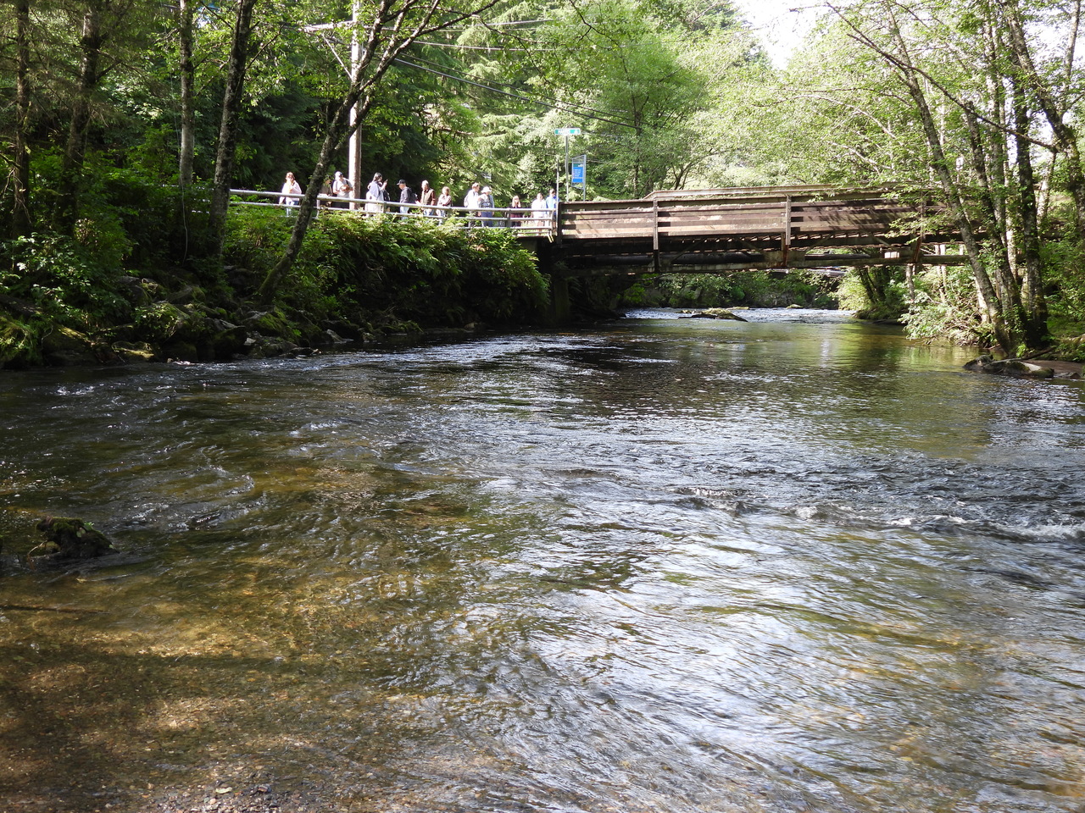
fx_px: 1348
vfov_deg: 33.6
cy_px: 406
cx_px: 542
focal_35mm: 43
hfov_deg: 43.9
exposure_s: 1/100
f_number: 3.2
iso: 100
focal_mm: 7.7
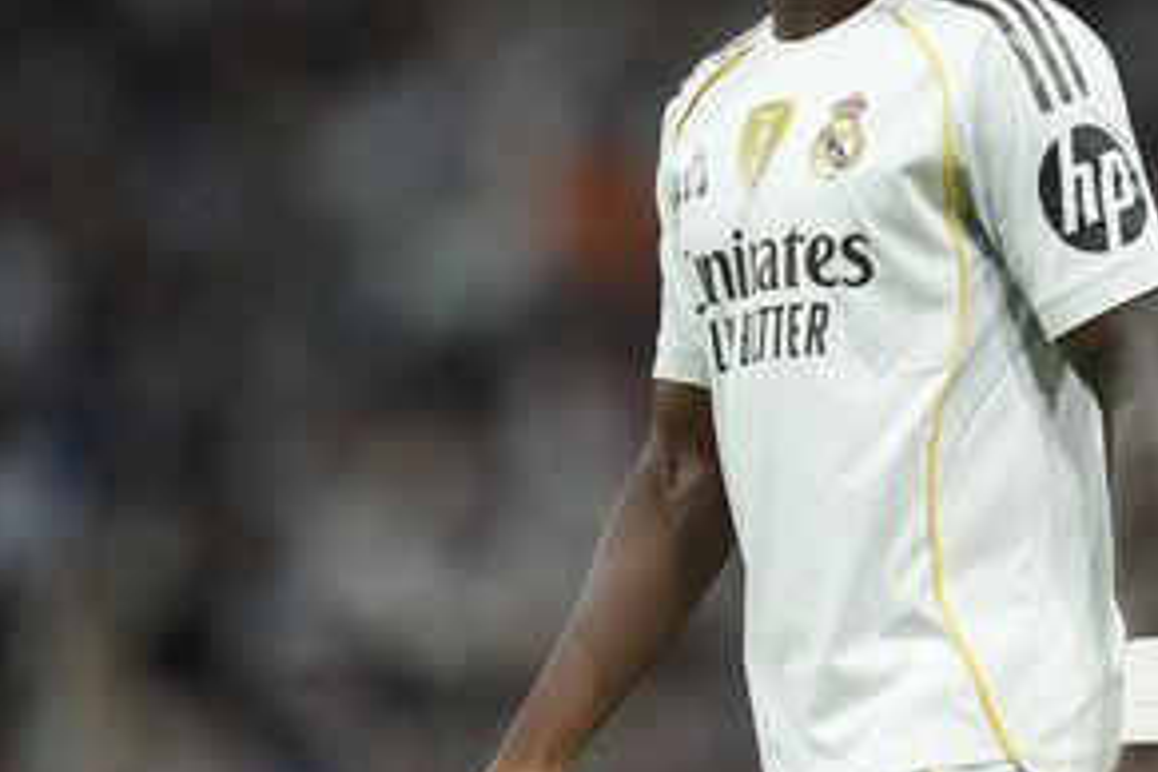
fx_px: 25603
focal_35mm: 796
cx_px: 633
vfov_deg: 1.7
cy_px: 223
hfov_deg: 2.6
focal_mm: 400
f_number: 2.8
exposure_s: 1/2500
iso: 3200
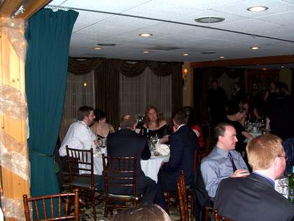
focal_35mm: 35
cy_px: 110
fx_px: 297
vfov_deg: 40.7
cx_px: 147
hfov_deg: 52.6
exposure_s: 1/60
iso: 80
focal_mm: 6
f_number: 2.8
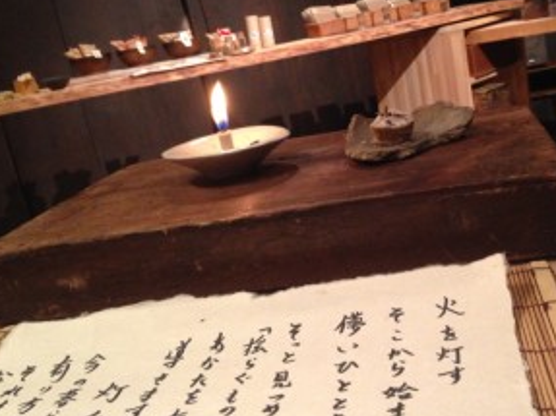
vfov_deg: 31.4
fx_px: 739
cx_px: 343
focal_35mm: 46
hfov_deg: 41.0
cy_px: 166
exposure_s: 1/20
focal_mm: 4.12
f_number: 2.4
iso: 250
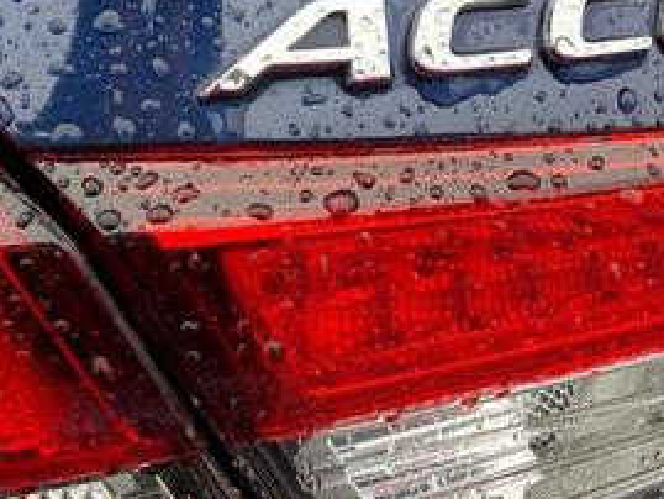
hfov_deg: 39.8
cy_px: 47
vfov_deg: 30.7
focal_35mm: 45
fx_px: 864
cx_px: 563
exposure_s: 1/99
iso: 64
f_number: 2.2
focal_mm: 2.22
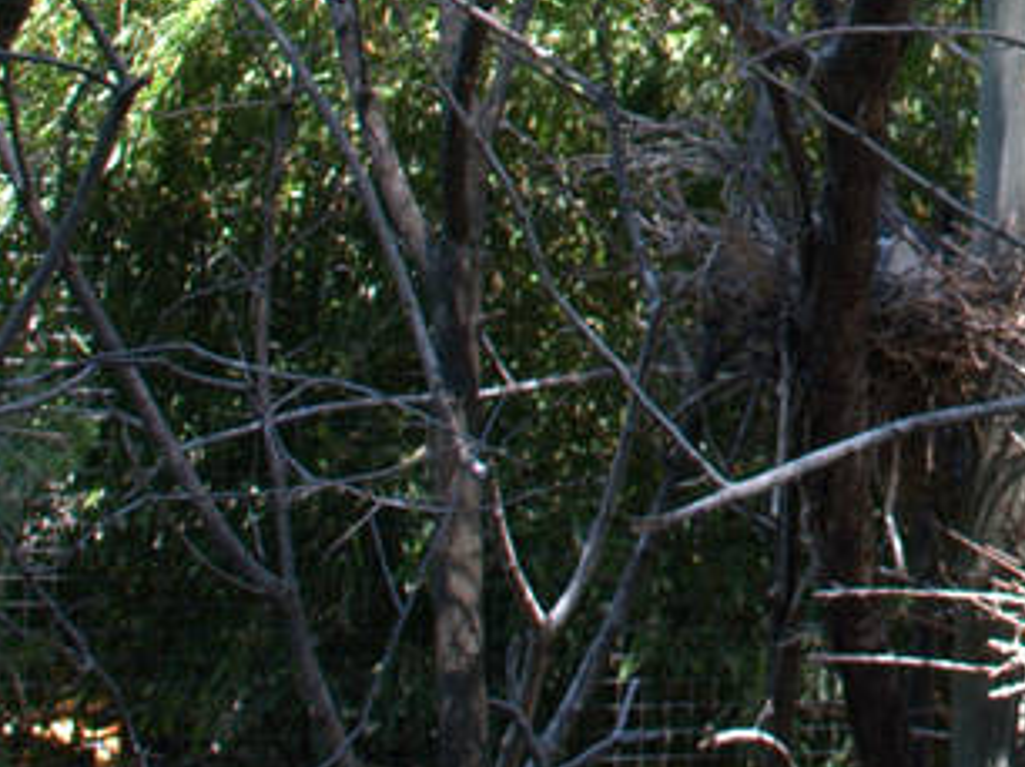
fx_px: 4024
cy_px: -372
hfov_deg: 13.9
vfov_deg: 10.5
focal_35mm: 136
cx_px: 1363
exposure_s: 1/100
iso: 200
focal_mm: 18
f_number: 5
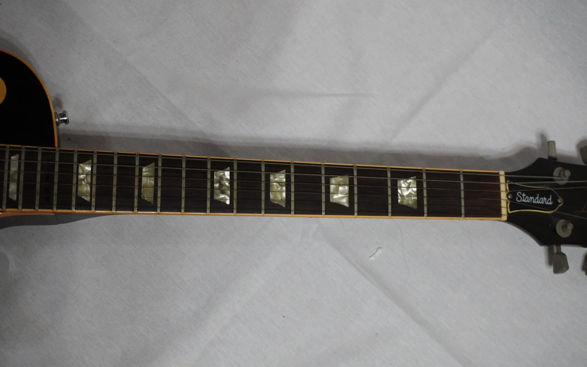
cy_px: 179
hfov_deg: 26.8
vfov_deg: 16.9
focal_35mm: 77
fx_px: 1232
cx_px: 295
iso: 4000
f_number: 5.6
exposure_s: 1/160
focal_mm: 50
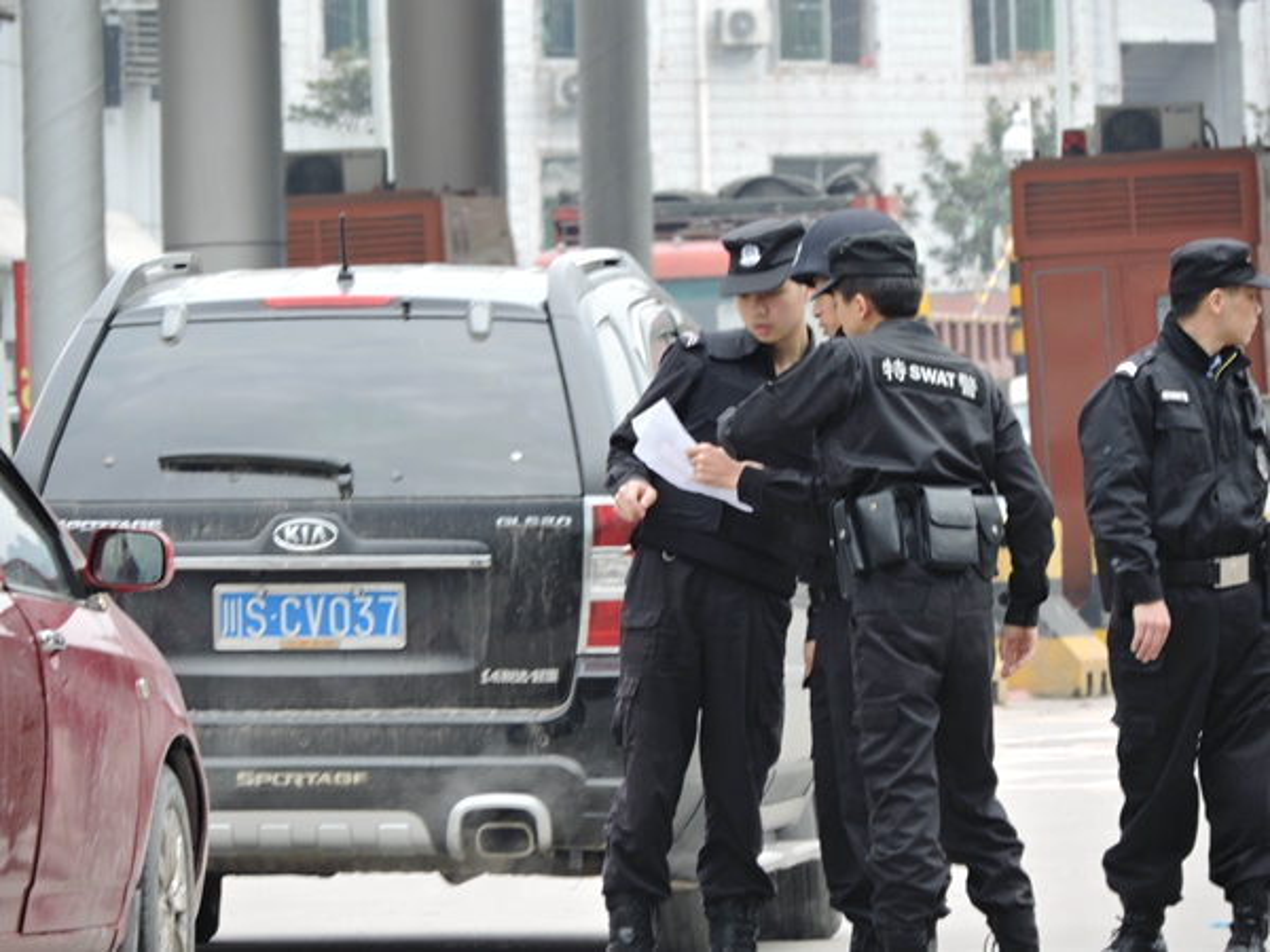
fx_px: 22013
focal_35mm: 600
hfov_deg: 3.3
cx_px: 635
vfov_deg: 2.5
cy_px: 476
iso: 100
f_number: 6.2
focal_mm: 107
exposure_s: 1/80
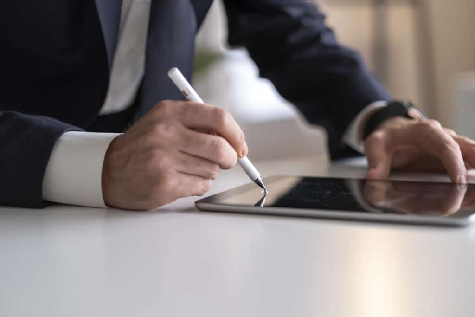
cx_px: 238
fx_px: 1108
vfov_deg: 16.3
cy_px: 158
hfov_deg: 24.2
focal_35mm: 84
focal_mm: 56
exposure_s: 1/120
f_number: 1.8
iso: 400
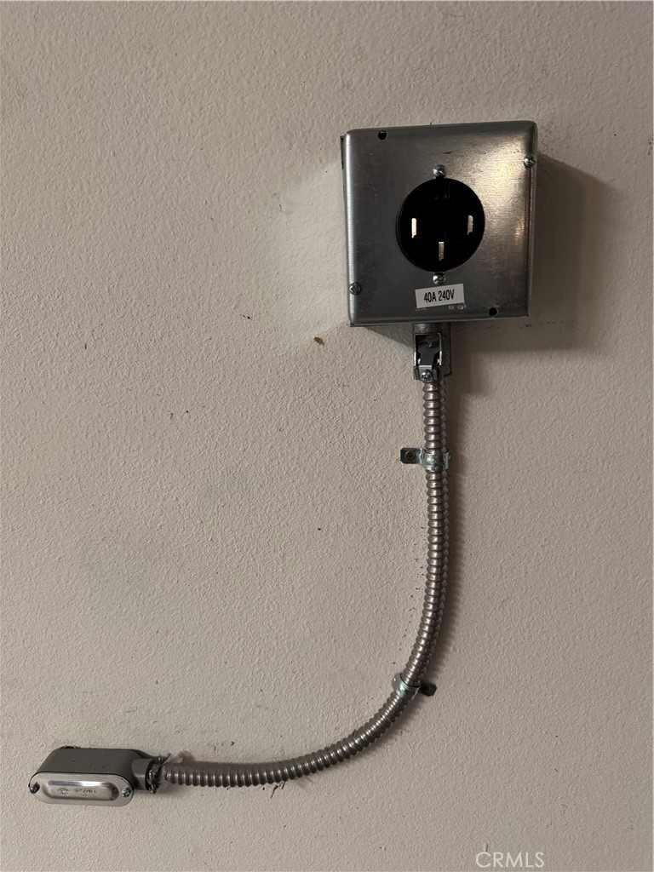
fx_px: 605
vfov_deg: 71.6
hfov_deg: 56.8
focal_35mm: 24
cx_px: 327
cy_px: 436
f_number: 1.78
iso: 800
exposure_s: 1/60
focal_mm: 6.76
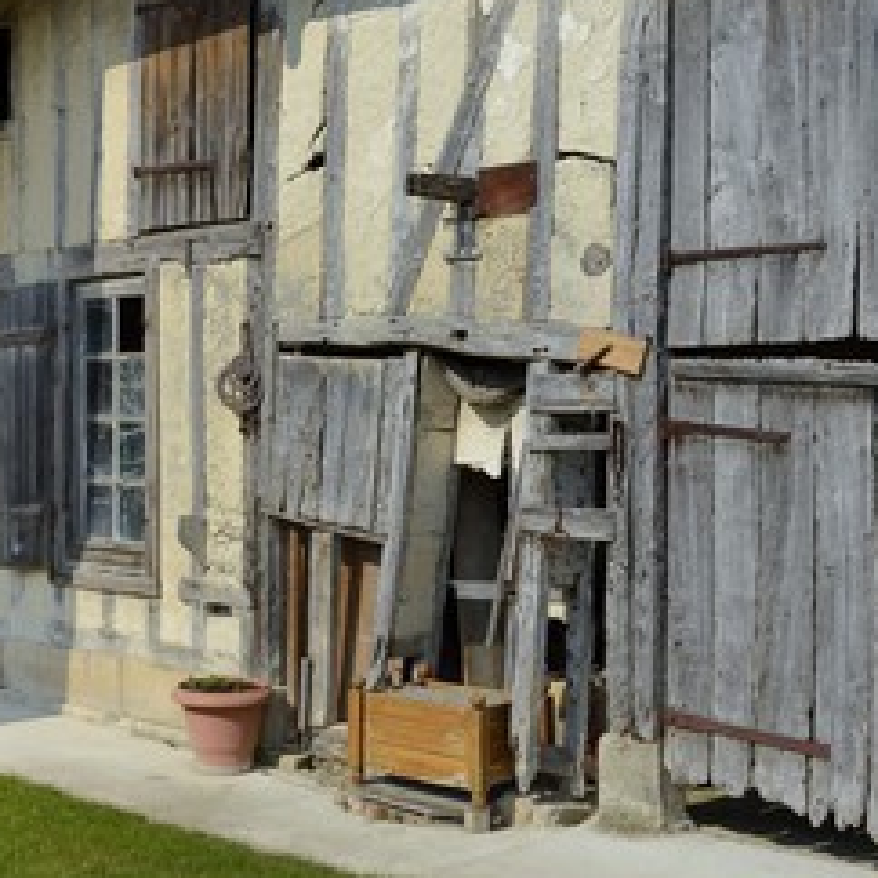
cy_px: 403
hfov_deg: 29.9
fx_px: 1607
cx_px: 181
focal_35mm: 56
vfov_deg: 30.5
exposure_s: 1/200
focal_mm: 38
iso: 200
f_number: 14
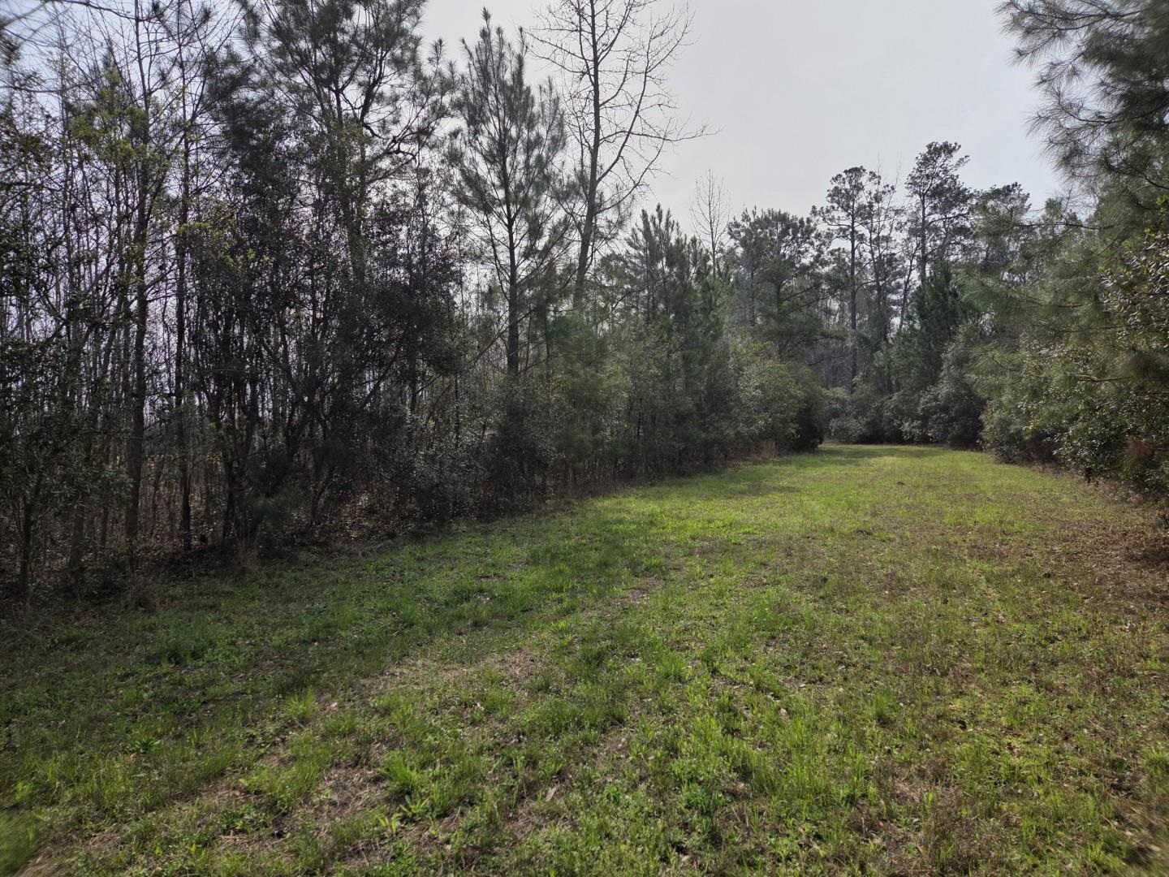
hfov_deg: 73.9
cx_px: 584
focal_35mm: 23
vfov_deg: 58.9
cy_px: 438
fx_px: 777
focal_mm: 5.4
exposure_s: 1/7891
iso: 64
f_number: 1.8
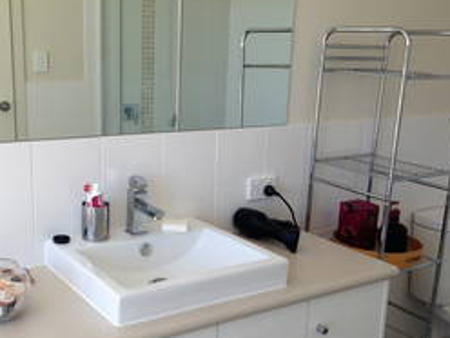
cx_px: 178
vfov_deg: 30.2
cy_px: 189
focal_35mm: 48
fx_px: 624
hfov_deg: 39.5
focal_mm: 4.12
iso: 50
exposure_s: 1/304
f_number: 2.4
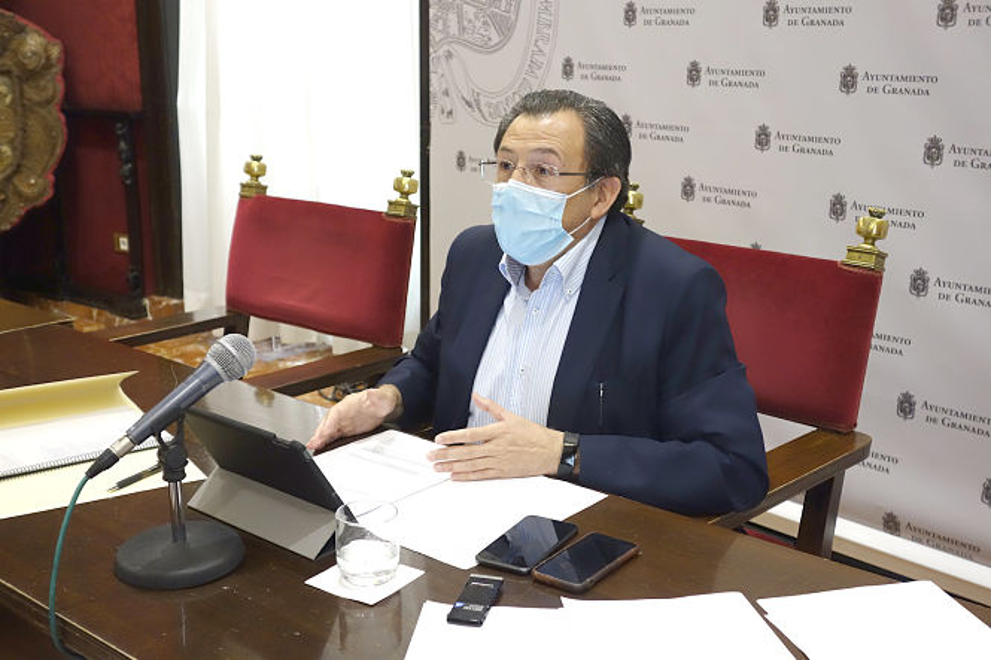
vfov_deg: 31.2
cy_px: 330
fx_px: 1183
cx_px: 496
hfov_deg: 45.4
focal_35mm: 43
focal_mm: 15.82
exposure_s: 1/80
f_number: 3.2
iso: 800
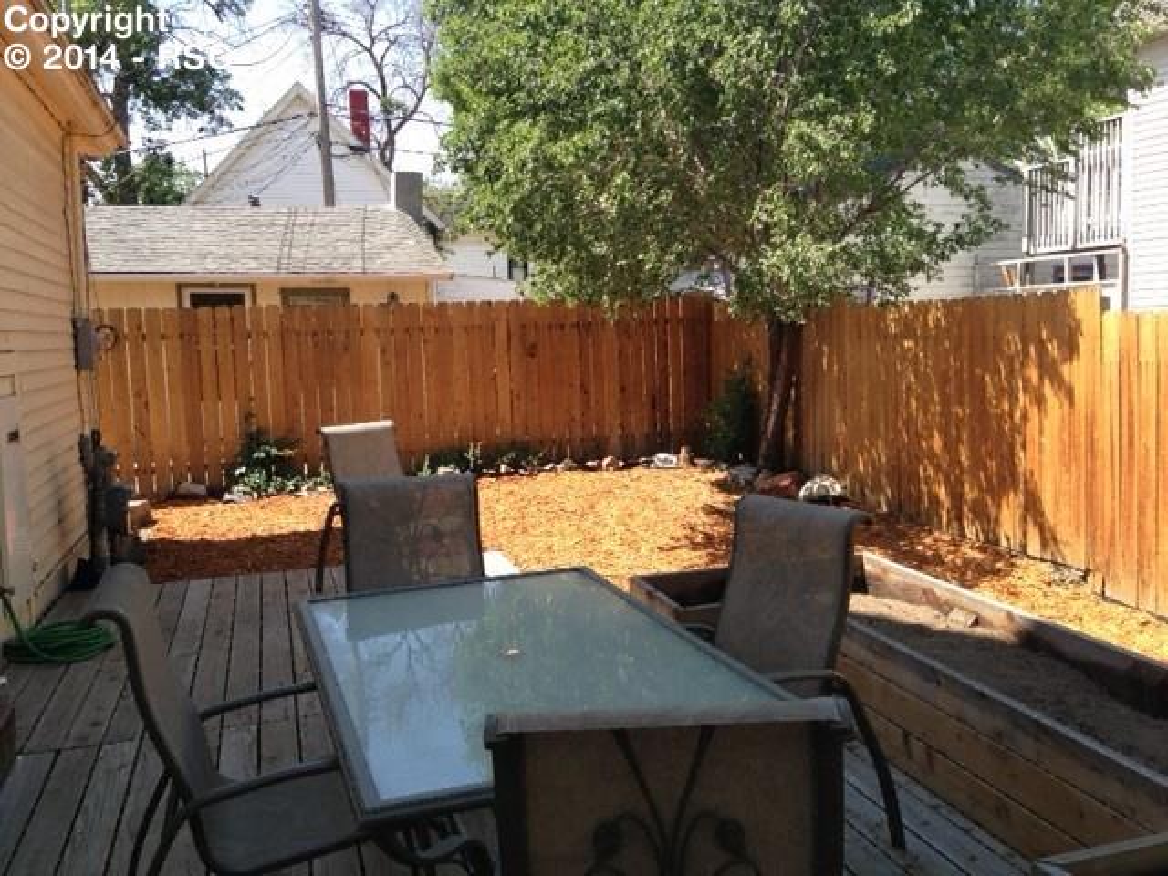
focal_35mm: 33
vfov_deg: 42.9
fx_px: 1113
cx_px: 584
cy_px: 438
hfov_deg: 55.4
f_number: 2.4
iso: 50
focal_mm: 4.13
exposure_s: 1/488
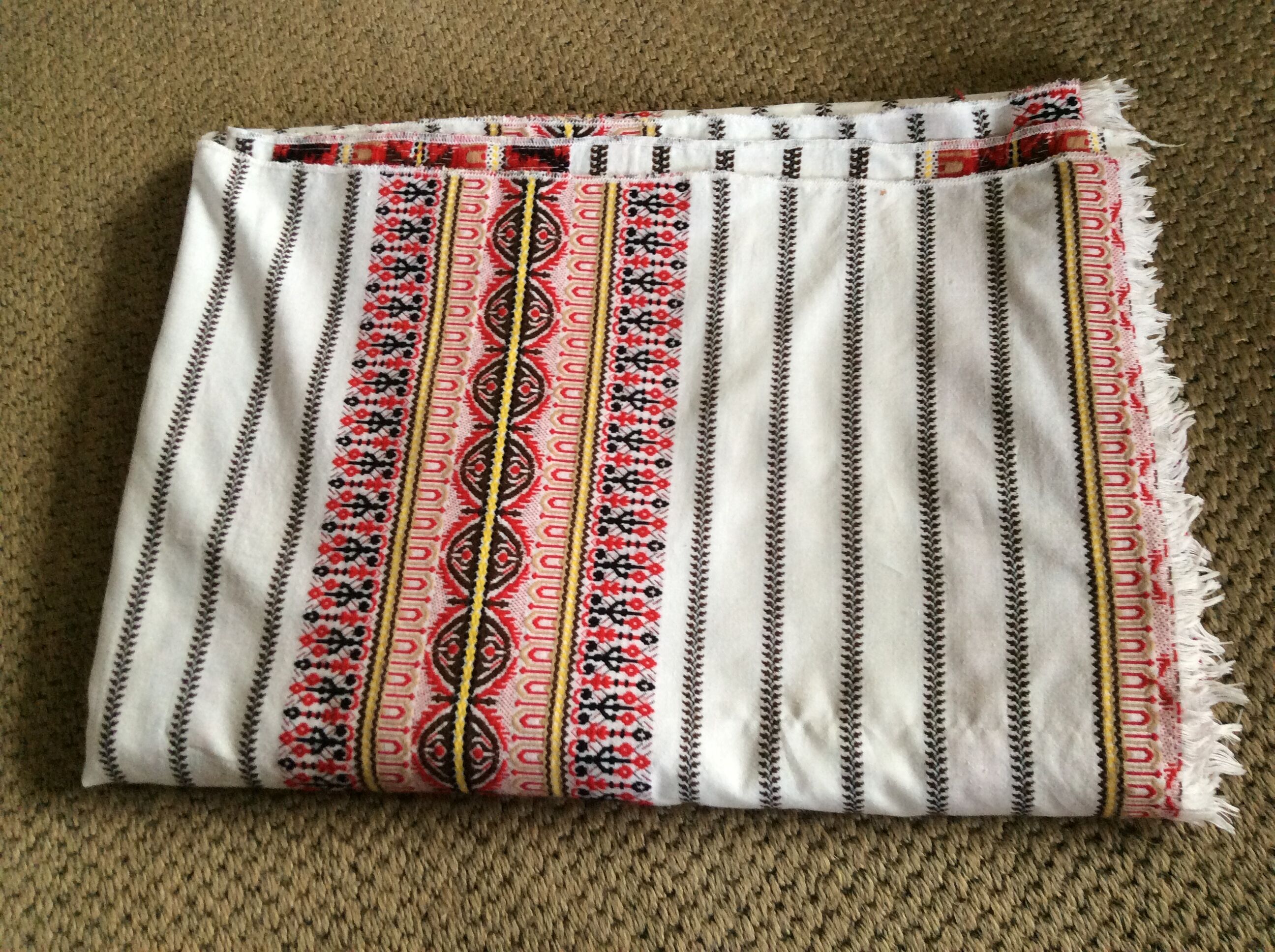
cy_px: 476
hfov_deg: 56.9
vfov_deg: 44.1
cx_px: 638
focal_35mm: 32
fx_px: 1177
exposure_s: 1/25
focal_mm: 3.3
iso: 125
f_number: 2.4
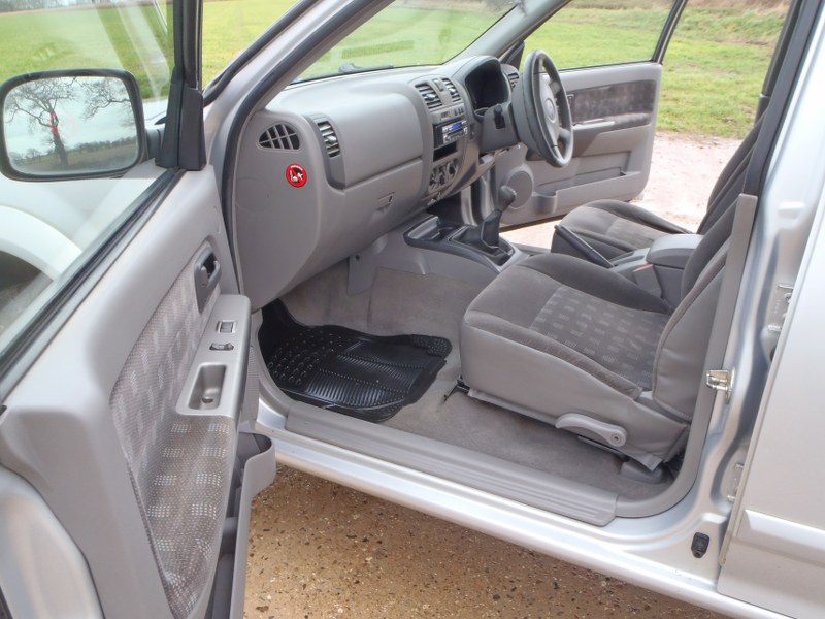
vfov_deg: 49.7
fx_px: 667
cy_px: 310
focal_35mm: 28
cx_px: 412
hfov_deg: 63.4
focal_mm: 5
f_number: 3.5
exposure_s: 1/40
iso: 100
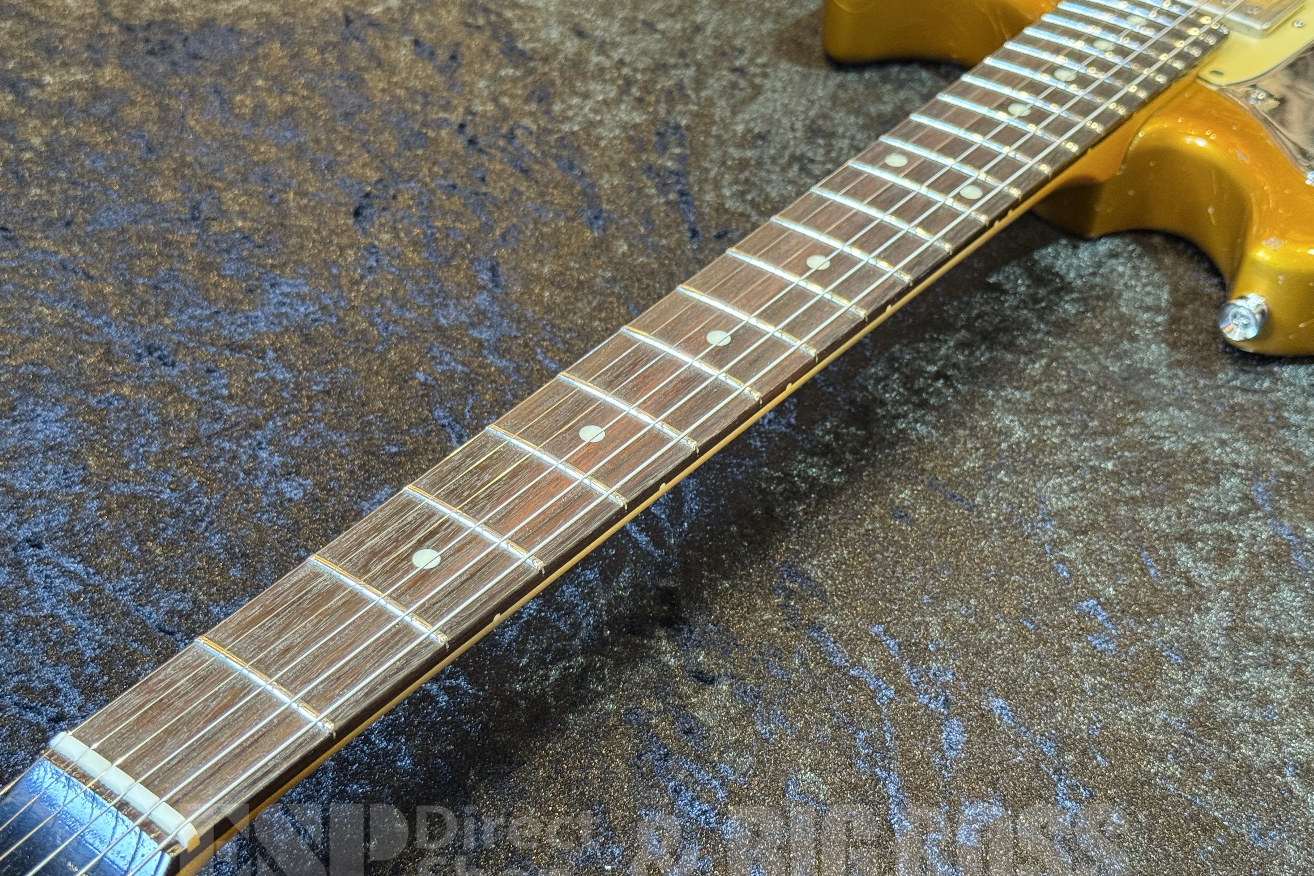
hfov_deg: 39.6
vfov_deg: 27.0
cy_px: 443
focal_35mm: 50
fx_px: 1825
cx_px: 656
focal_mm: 6.76
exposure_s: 1/40
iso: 320
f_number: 1.78
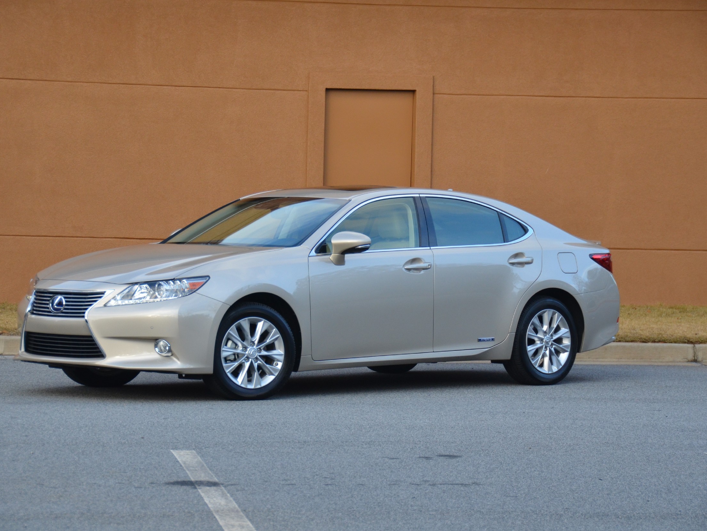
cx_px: 328
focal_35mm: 123
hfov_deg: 16.1
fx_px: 2503
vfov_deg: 12.1
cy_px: 266
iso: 800
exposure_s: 1/640
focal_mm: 75
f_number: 5
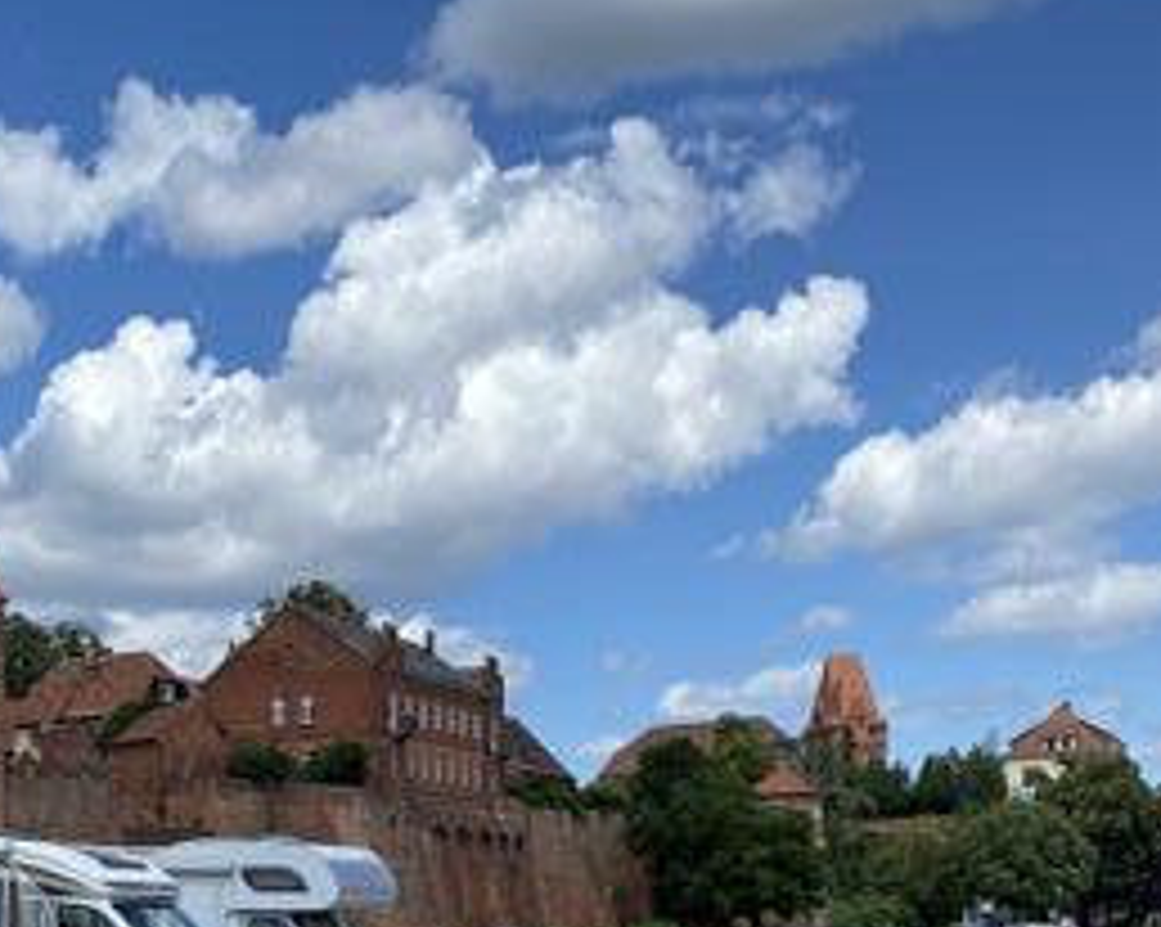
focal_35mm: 63
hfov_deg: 28.8
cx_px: 112
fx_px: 2163
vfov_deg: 23.4
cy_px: 886
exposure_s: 1/3401
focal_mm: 4.25
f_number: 1.8
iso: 32
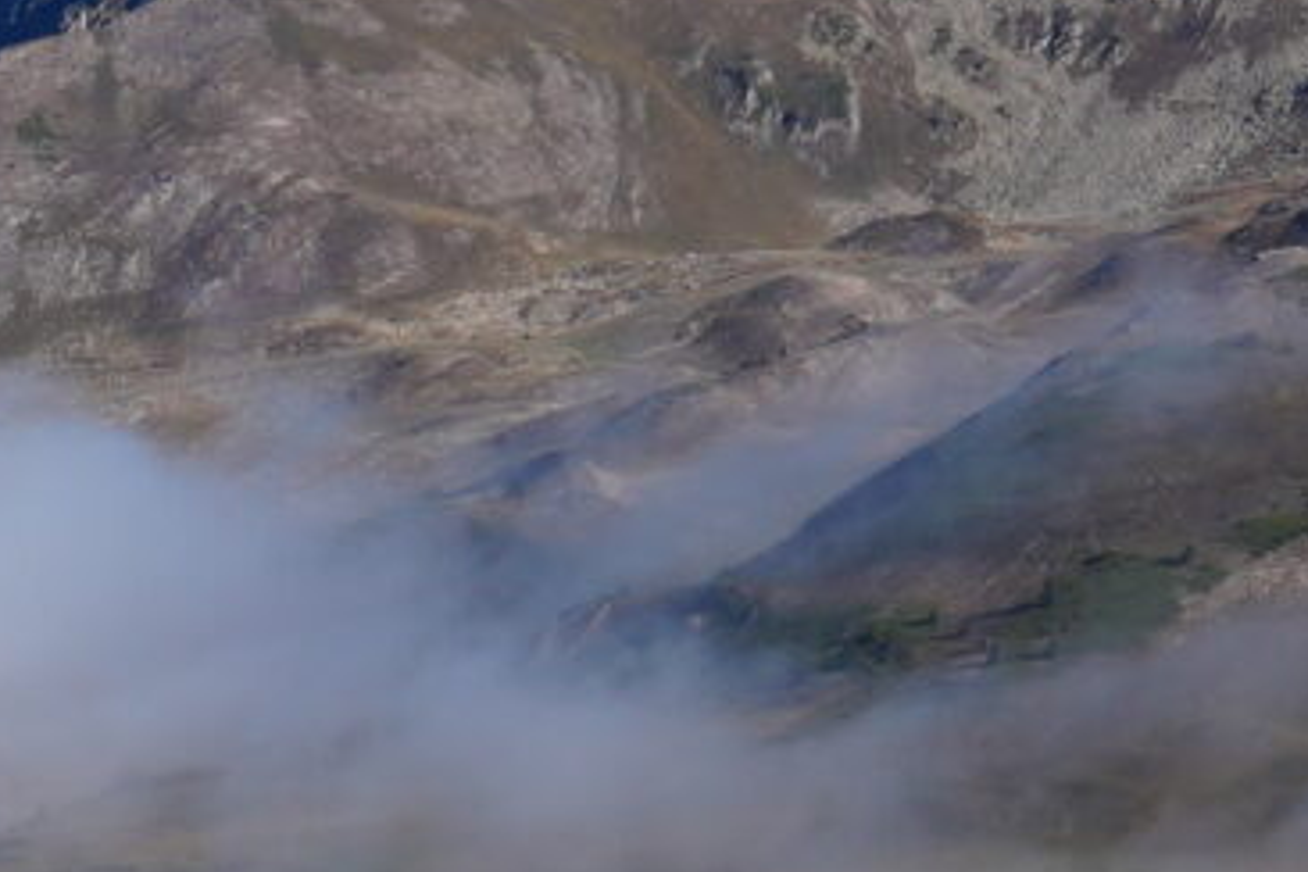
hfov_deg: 6.5
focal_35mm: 297
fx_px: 10796
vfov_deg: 4.5
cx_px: -2101
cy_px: 1939
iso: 100
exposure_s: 1/200
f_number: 10
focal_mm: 28.3
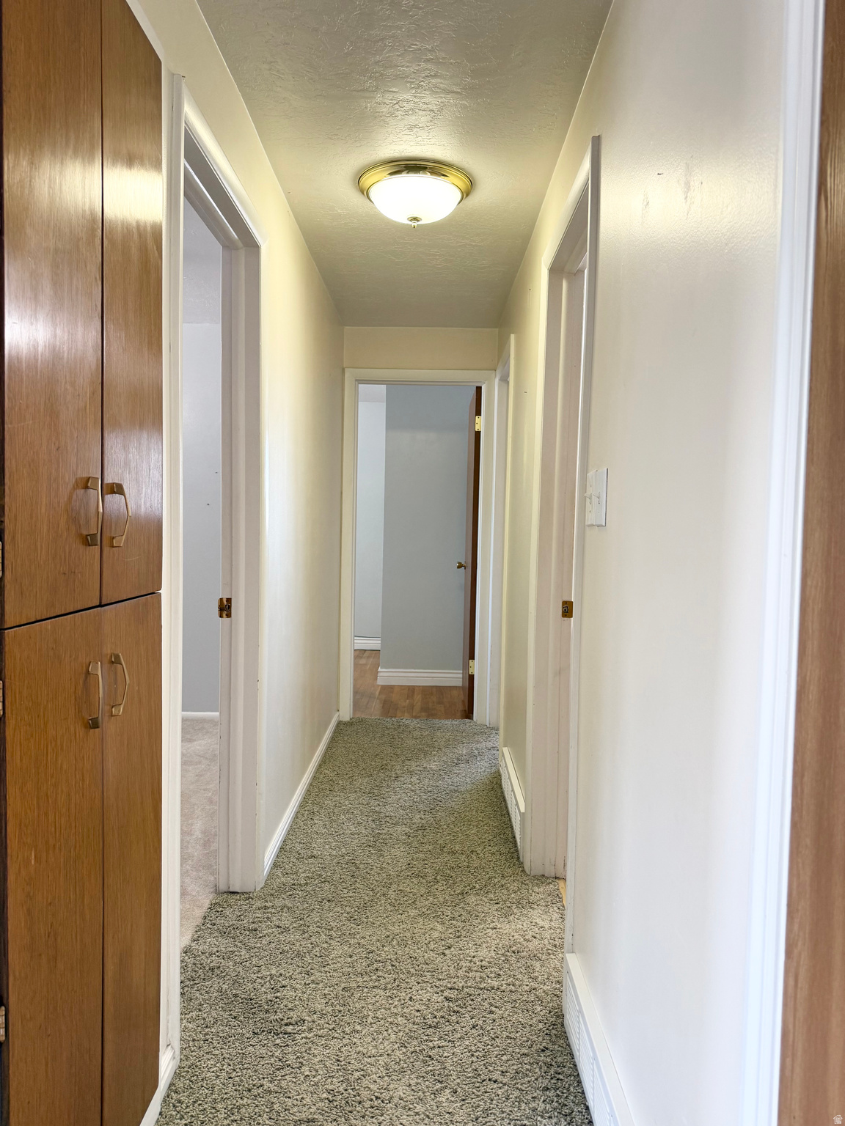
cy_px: 563
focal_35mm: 24
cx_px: 422
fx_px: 781
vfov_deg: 71.6
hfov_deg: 56.8
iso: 100
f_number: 1.78
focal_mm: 6.76
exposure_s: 1/60
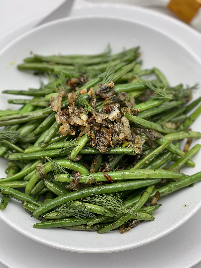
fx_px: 495
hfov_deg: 22.9
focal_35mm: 64
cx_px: 100
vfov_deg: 30.3
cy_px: 134
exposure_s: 1/120
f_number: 2.2
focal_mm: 7.5
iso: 32
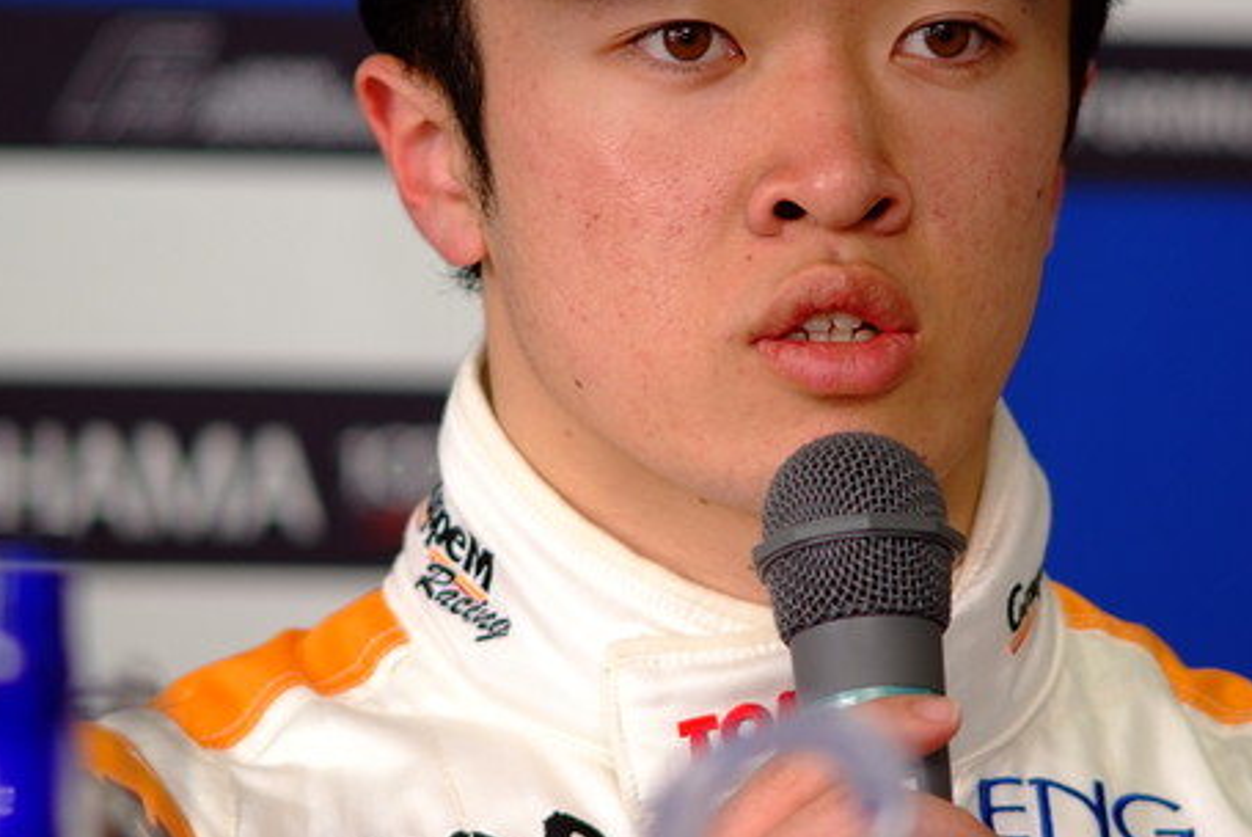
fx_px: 14859
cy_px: 220
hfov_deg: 4.8
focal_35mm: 427
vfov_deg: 3.2
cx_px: 707
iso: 400
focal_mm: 180
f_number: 2.8
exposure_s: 1/250
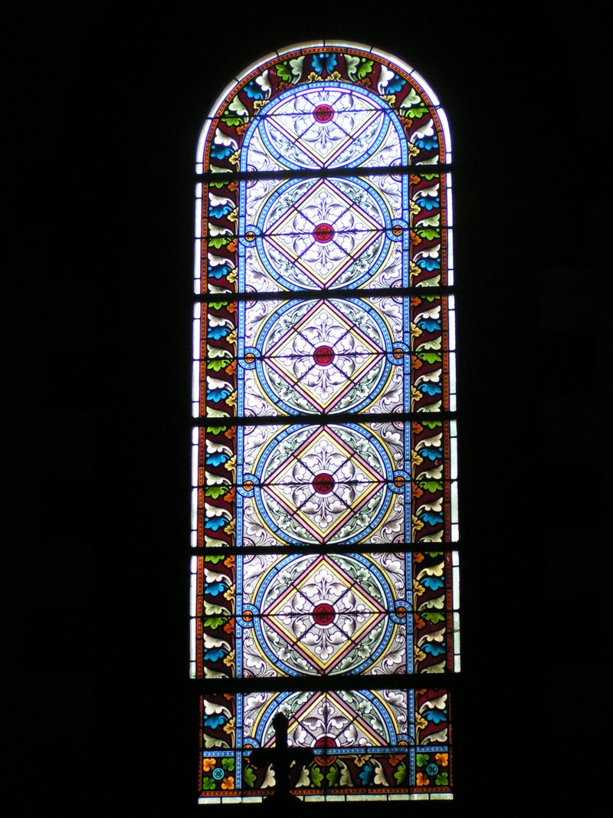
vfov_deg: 17.3
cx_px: 306
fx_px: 2692
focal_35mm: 114
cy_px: 409
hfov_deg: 13.0
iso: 200
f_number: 3.5
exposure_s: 1/100
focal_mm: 17.4
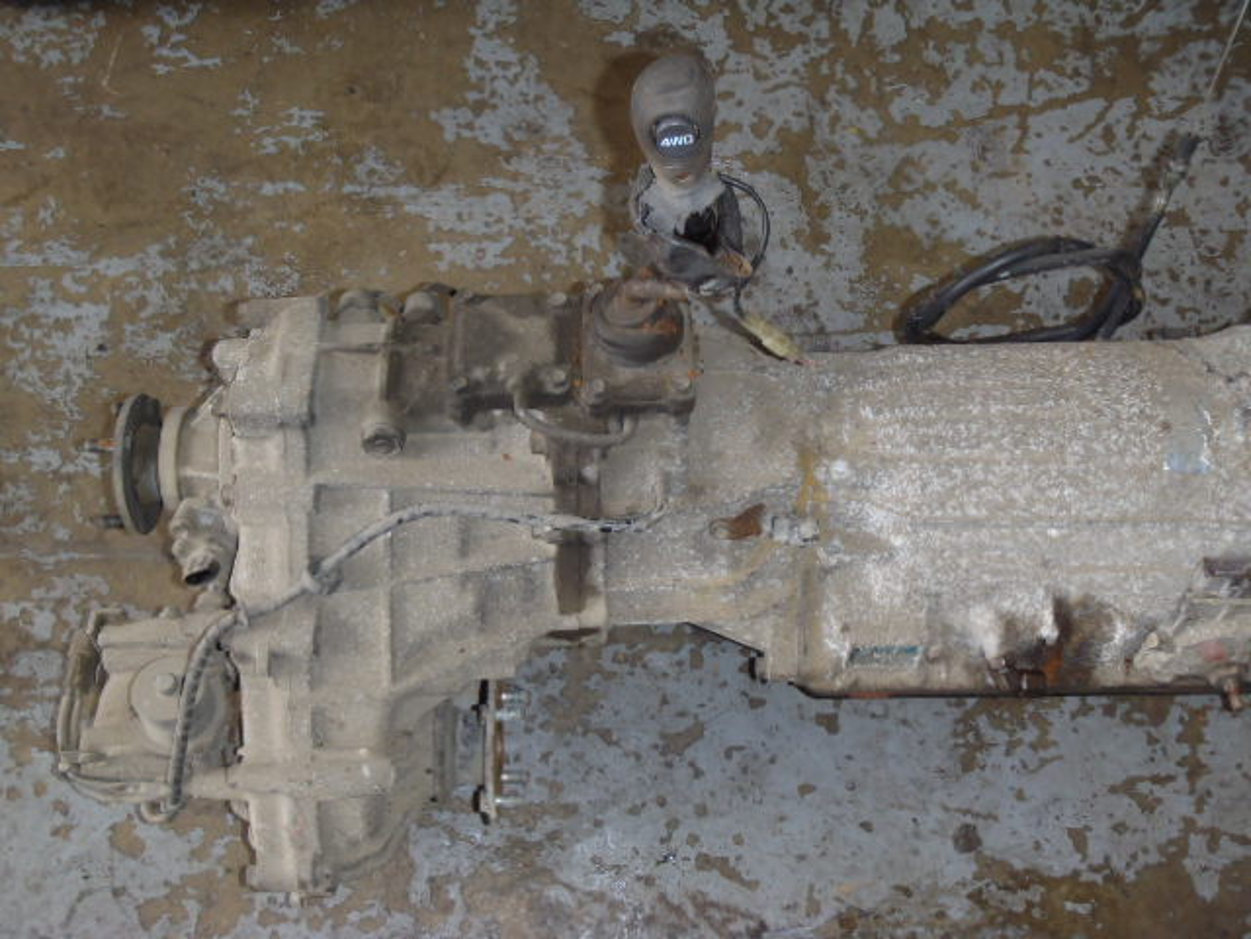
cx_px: 626
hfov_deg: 49.0
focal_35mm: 38
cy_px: 470
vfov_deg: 37.7
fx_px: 1373
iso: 160
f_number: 4.6
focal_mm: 6.83
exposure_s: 1/40
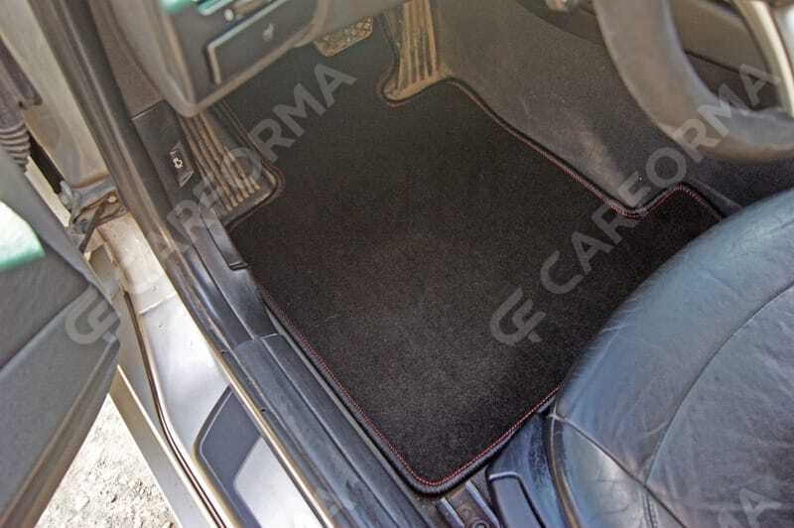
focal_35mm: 33
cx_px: 397
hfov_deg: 57.3
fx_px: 727
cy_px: 264
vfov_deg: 39.9
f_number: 4
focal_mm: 22
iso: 320
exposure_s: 1/40
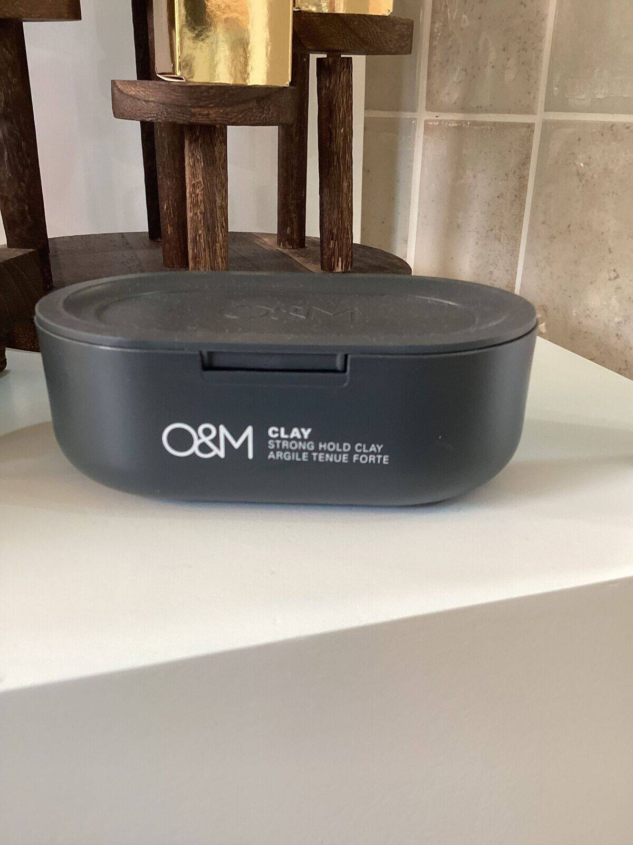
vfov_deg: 58.4
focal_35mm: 31
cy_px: 422
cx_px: 316
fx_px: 756
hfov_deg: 45.4
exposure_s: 1/50
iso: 100
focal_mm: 3.3
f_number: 2.4
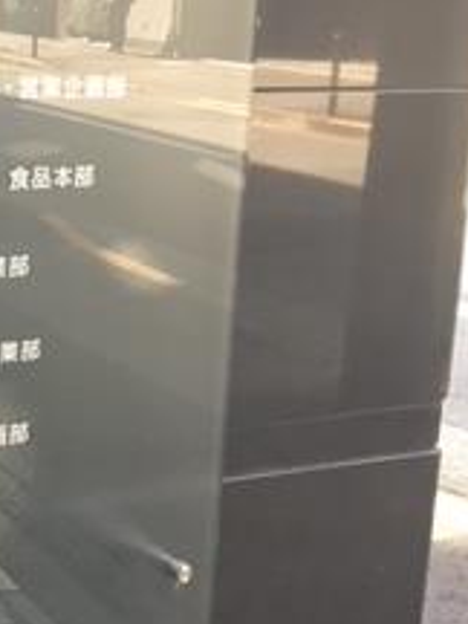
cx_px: -9
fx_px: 1550
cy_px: 404
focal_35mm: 86
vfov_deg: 22.7
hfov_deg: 16.8
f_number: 2.2
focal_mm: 4.15
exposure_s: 1/40
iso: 32
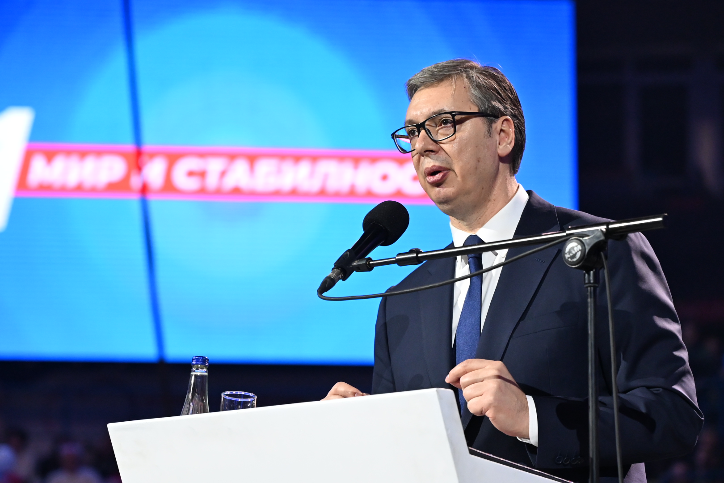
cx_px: 362
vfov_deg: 7.6
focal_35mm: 180
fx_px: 3620
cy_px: 242
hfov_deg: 11.4
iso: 4000
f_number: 4
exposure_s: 1/640
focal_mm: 120
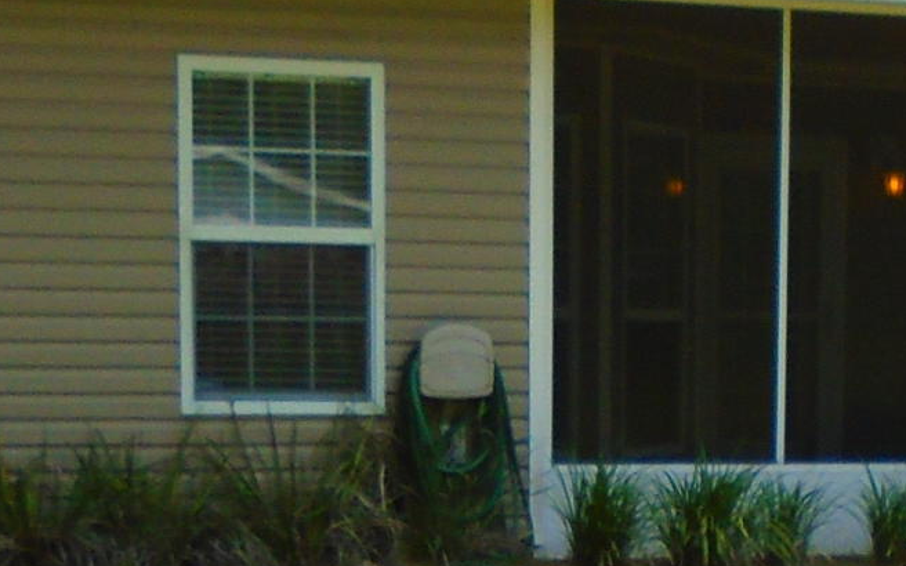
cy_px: 855
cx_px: 666
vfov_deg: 10.1
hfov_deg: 16.5
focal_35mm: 126
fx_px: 3111
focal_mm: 4.6
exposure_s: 1/800
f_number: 3.2
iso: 100
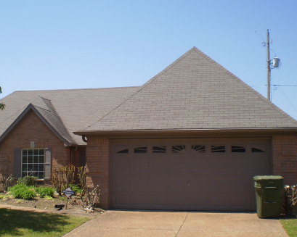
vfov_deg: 27.6
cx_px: 104
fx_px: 483
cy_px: 139
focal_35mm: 55
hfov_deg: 33.9
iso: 64
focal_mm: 6.3
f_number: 4.6
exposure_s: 1/640
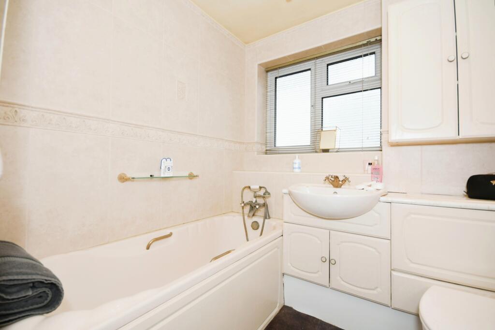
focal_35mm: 15
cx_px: 248
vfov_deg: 77.3
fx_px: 206
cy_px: 165
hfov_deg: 100.4
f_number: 8
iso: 400
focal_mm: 10
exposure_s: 1/60
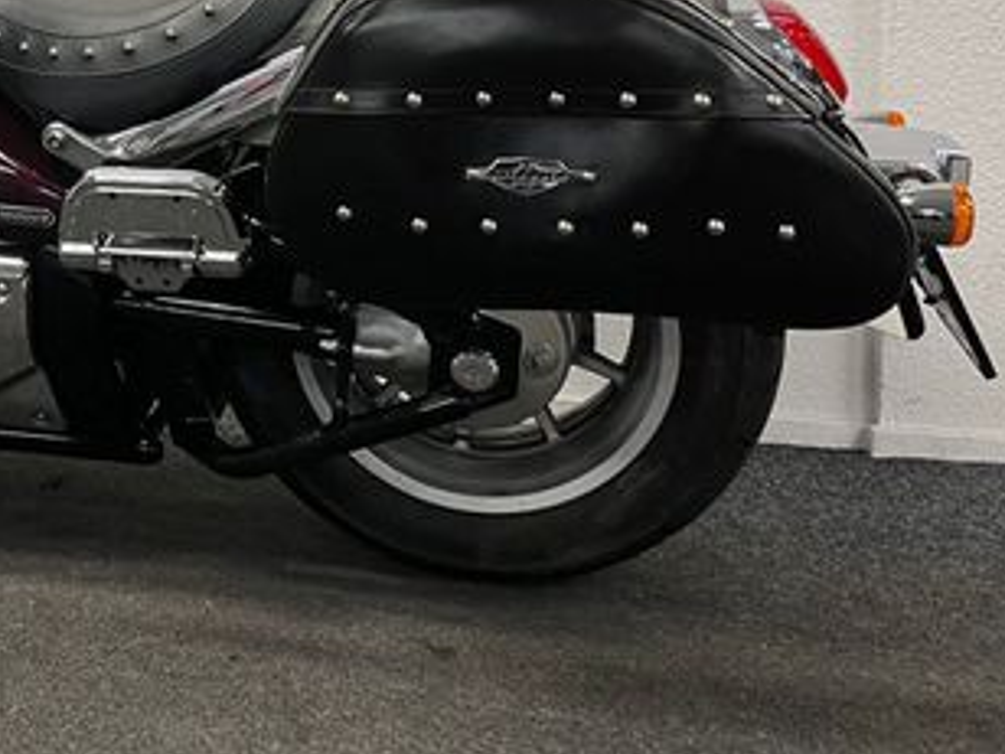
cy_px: 26
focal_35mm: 54
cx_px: 36
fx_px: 1568
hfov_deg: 33.0
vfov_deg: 25.9
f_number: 1.6
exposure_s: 1/50
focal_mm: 5.1
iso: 64
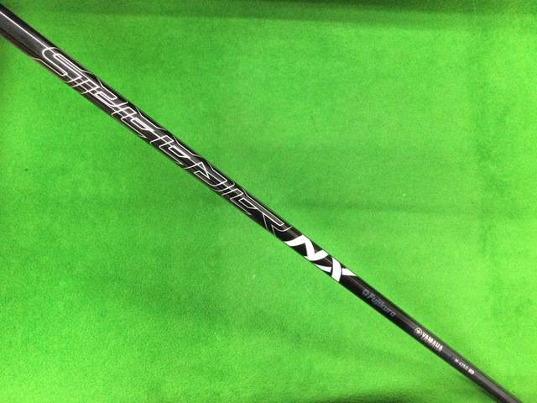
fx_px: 481
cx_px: 268
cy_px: 202
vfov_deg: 45.4
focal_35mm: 31
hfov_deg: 58.4
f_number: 2.4
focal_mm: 3.3
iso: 250
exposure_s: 1/30
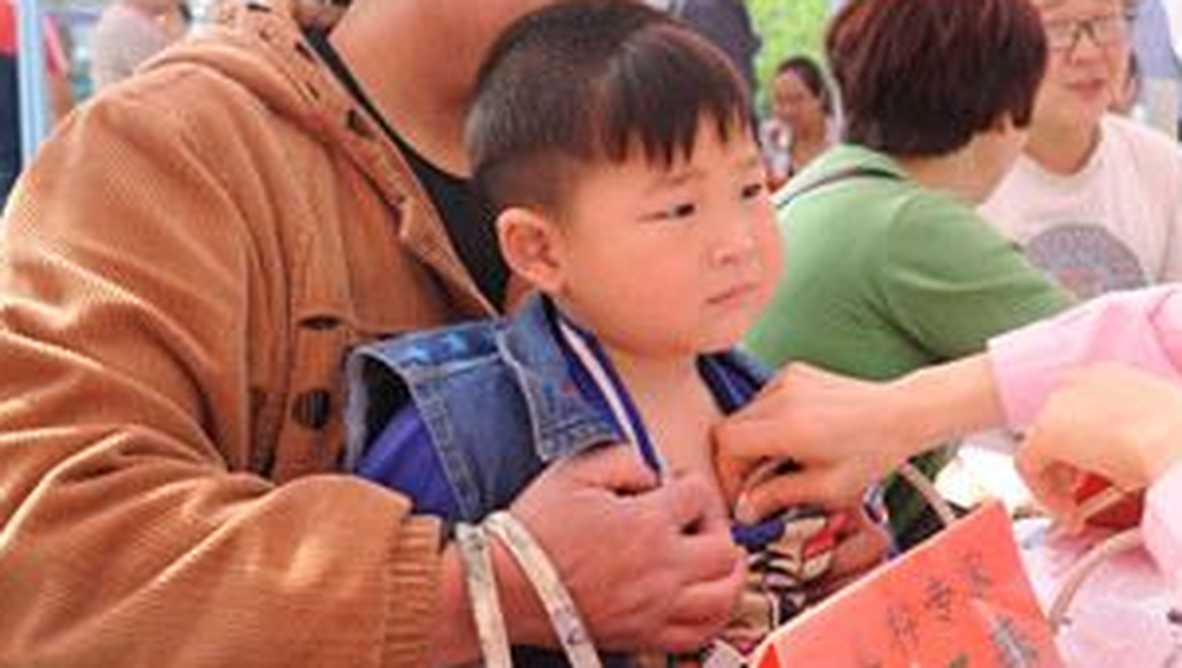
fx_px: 1851
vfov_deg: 20.4
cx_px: 895
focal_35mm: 59
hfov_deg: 34.6
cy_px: 291
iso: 200
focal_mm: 34
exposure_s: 1/160
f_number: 6.3
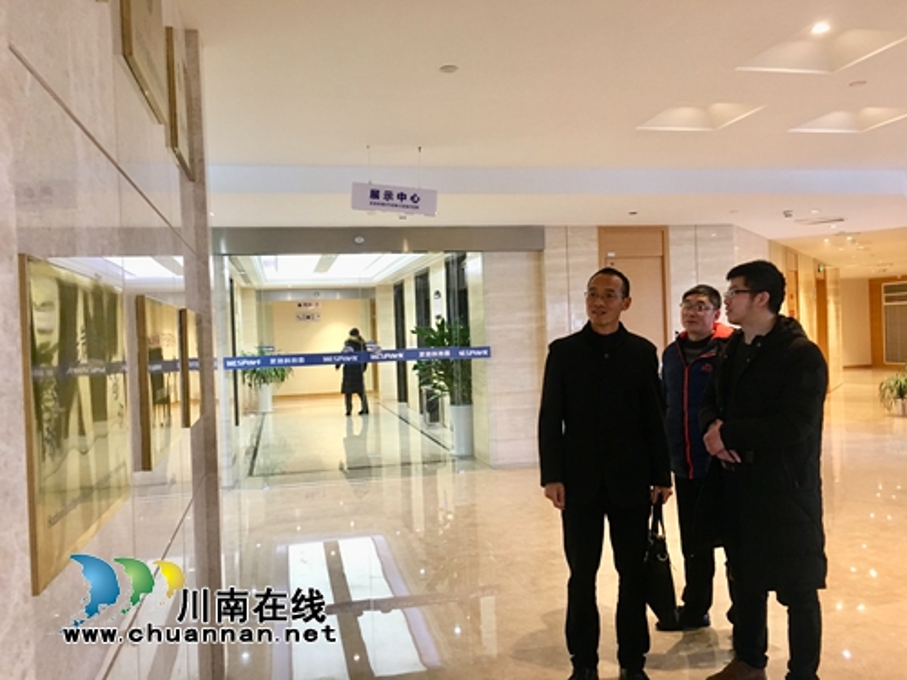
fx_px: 760
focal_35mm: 29
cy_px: 340
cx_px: 454
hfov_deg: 61.7
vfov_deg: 48.2
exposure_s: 1/33
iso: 200
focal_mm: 4.15
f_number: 2.2
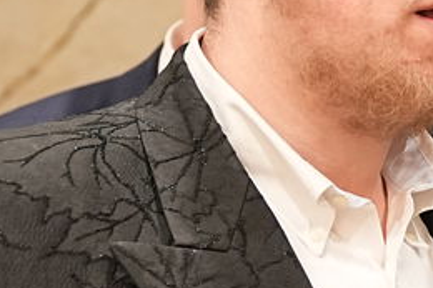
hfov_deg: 9.7
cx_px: 919
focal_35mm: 194
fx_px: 2332
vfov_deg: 7.1
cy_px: 249
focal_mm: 36
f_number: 2.8
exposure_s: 1/320
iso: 2500
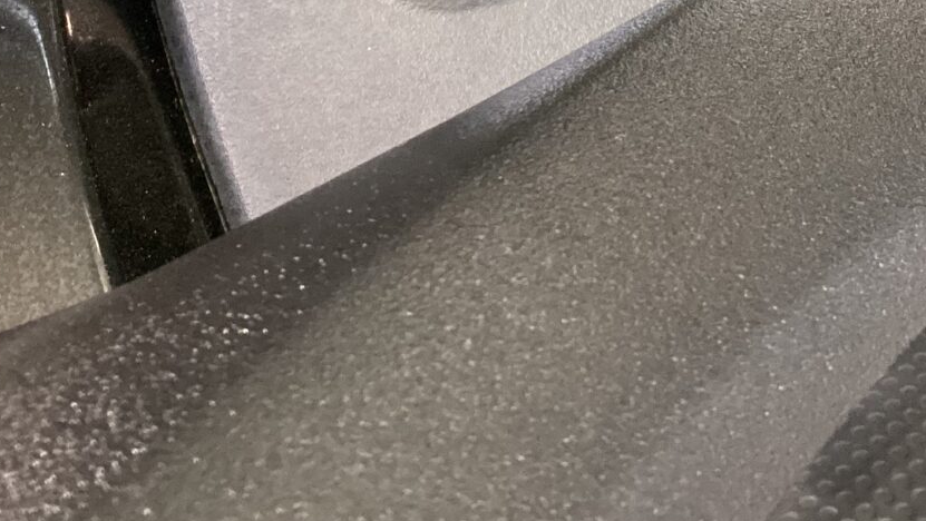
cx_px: 875
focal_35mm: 78
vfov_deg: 14.6
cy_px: -234
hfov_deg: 26.1
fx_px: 1916
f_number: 2.4
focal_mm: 3.3
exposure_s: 1/40
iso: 320
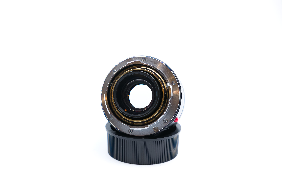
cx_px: 141
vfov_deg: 19.5
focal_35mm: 70
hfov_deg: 28.8
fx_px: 548
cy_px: 94
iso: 400
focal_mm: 70
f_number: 7.1
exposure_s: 1/125
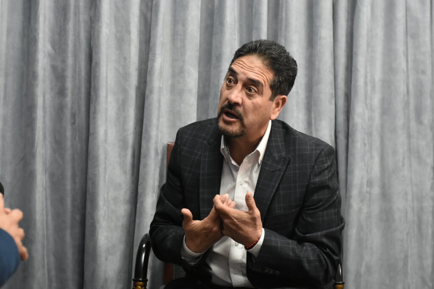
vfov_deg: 18.2
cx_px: 217
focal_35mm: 75
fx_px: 904
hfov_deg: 27.0
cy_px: 144
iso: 3200
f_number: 3.5
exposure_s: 1/250
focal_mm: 50
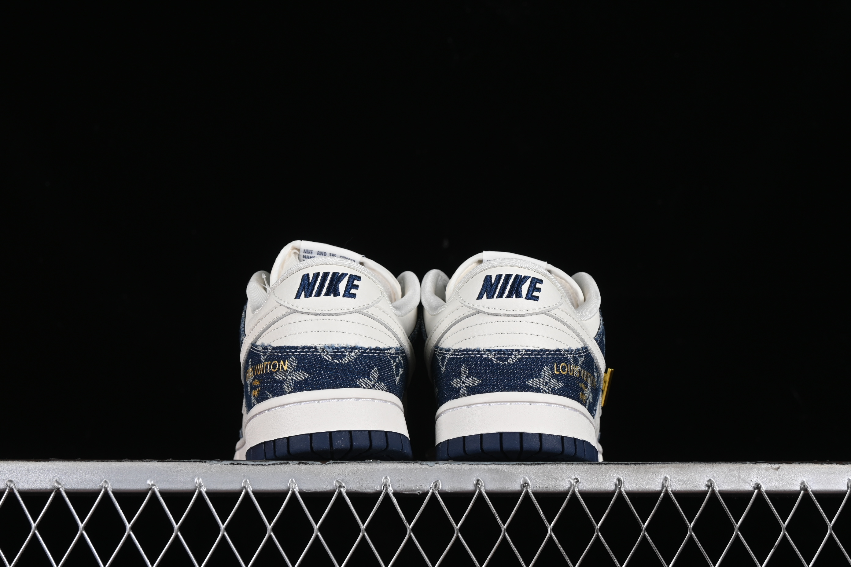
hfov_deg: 27.0
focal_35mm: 75
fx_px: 1773
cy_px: 284
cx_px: 426
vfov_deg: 18.2
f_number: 8
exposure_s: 1/80
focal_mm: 50
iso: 160
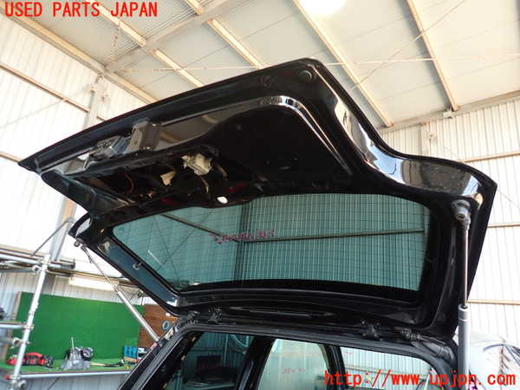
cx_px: 260
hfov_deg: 69.4
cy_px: 195
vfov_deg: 54.9
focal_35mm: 25
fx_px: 376
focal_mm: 4.5
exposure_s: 1/60
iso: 160
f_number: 2
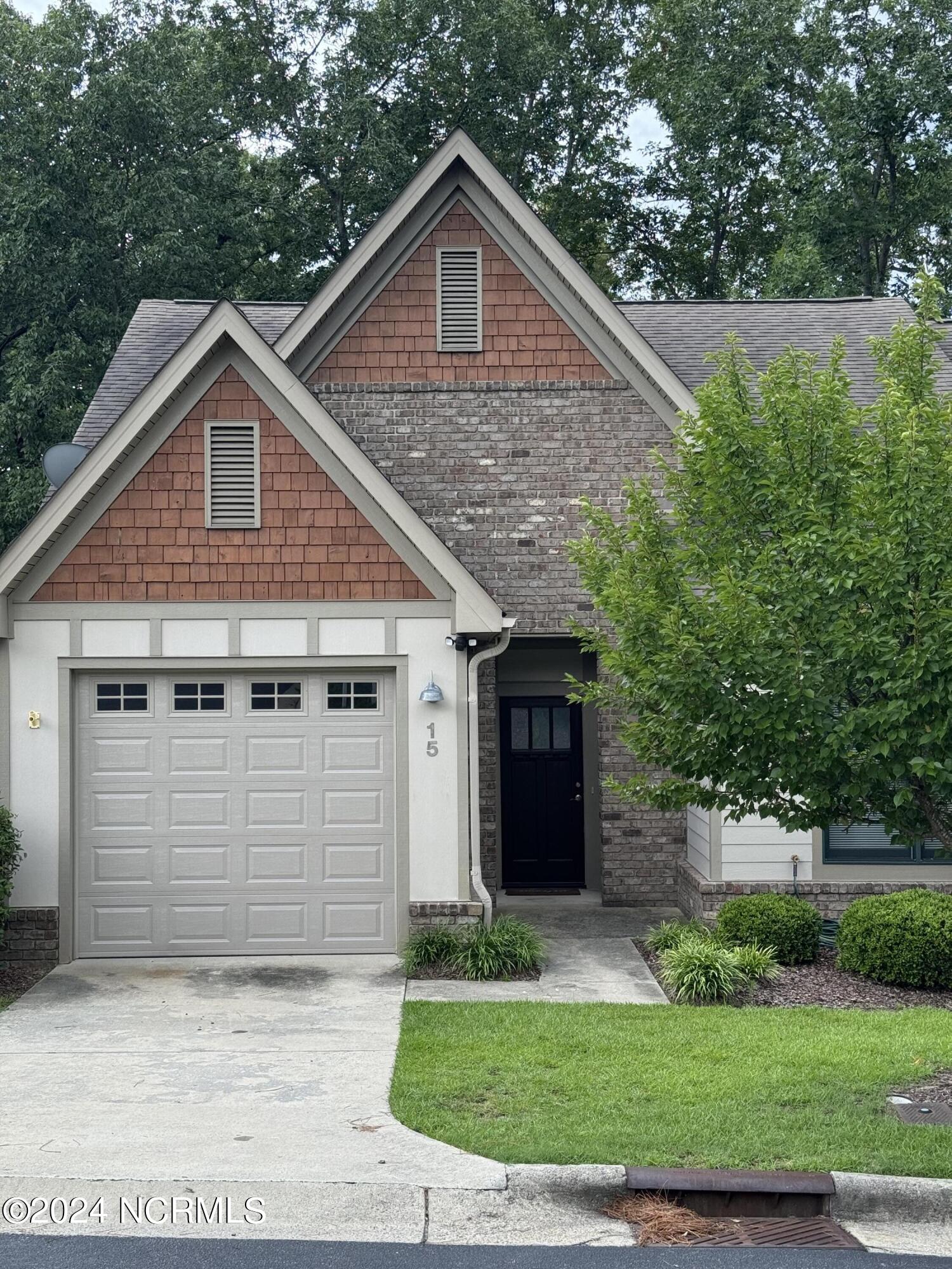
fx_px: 1760
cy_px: 634
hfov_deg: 30.3
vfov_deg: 39.7
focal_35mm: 48
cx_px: 476
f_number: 1.78
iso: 64
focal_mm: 6.76
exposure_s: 1/315
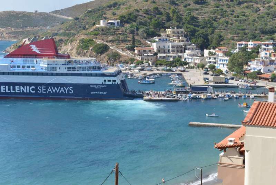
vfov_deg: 19.5
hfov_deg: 28.8
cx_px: 138
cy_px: 92
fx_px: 537
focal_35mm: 70
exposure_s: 1/160
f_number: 9
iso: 280
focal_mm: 70
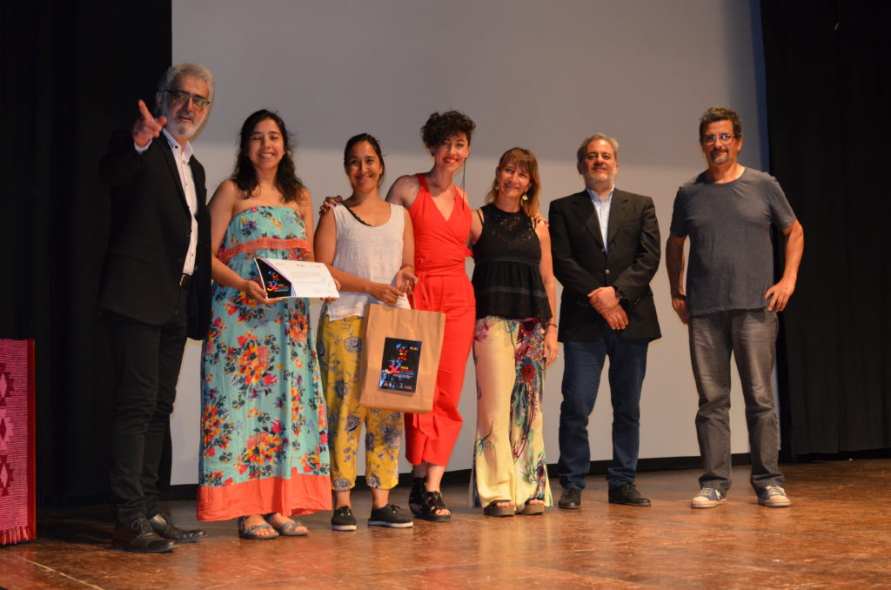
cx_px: 446
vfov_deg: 22.5
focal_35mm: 60
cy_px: 295
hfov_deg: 33.5
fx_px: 1482
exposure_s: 1/60
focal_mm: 40
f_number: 5.3
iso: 1400
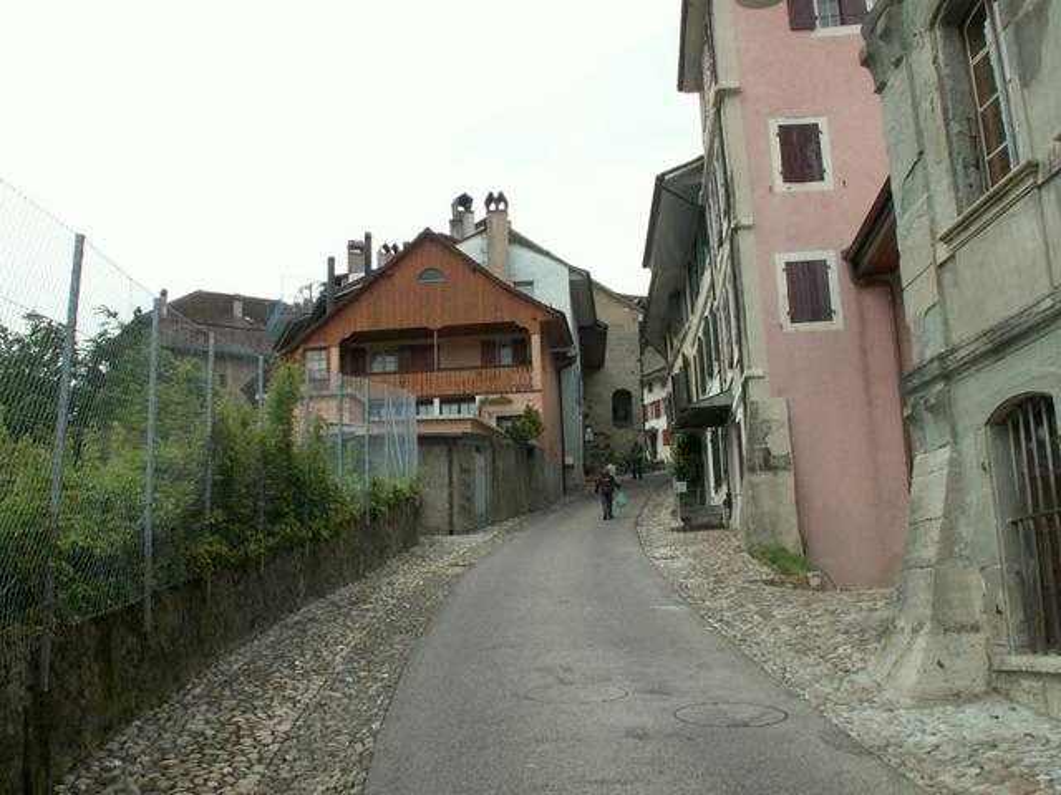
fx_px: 1073
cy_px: 398
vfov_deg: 40.7
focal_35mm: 35
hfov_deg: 52.6
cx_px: 530
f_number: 5.6
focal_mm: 5.86
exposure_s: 1/160
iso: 50
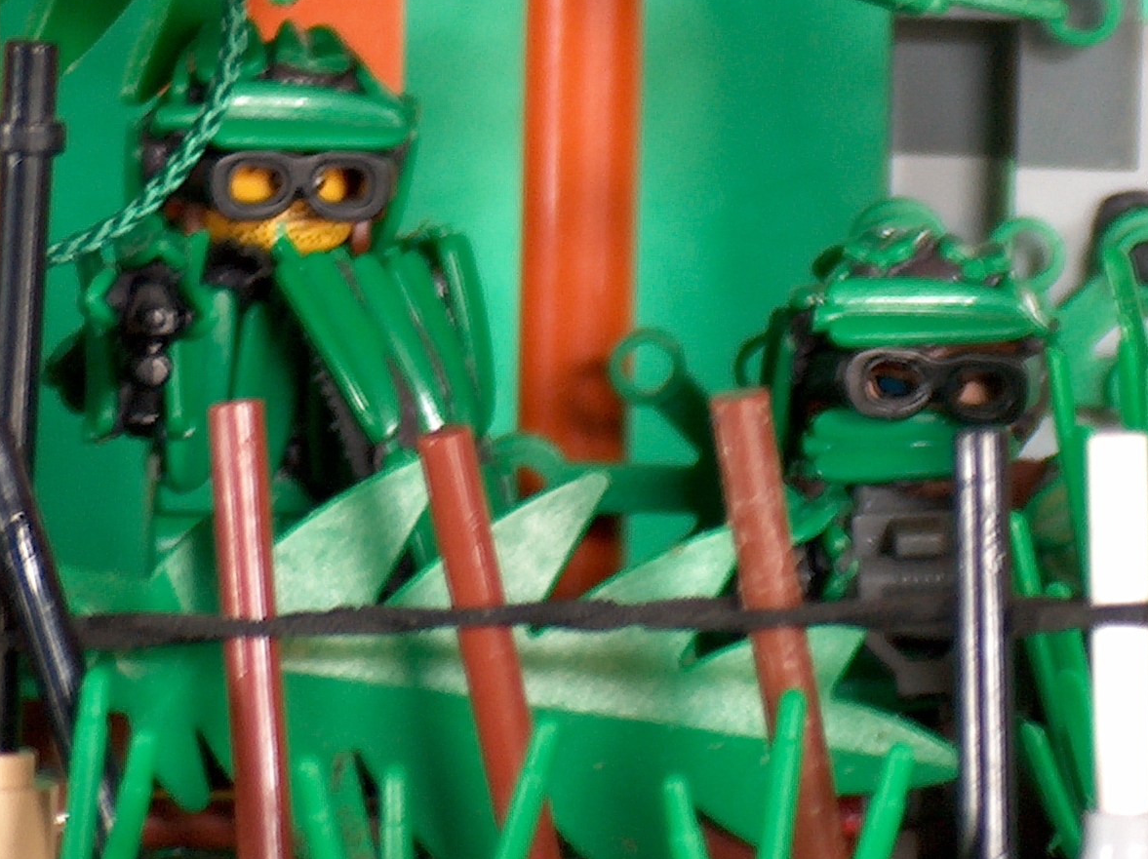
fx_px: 9743
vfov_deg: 5.0
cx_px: 442
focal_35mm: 294
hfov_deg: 6.7
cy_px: 183
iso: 100
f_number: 3
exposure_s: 1/3.21
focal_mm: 27.85
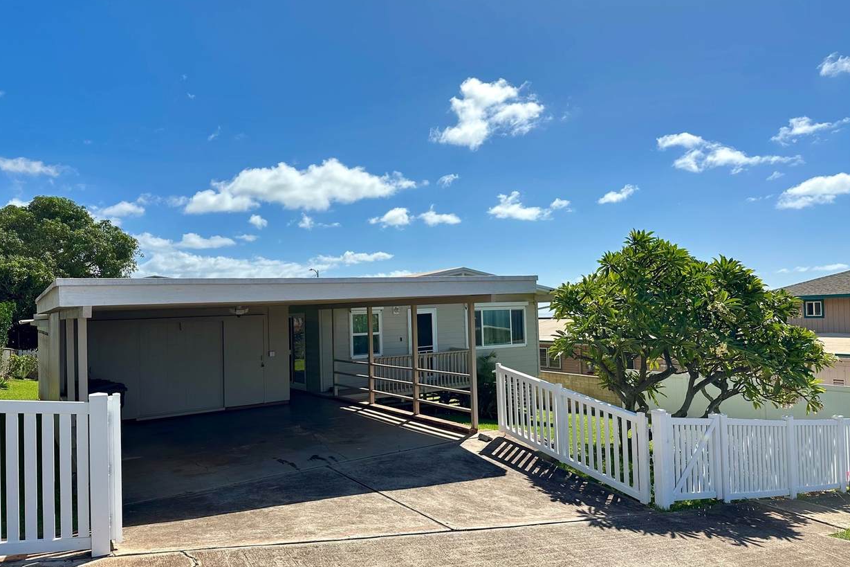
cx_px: 417
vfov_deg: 49.5
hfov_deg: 69.4
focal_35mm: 26
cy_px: 294
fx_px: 614
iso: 80
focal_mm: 6.86
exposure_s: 1/3597
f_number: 1.78
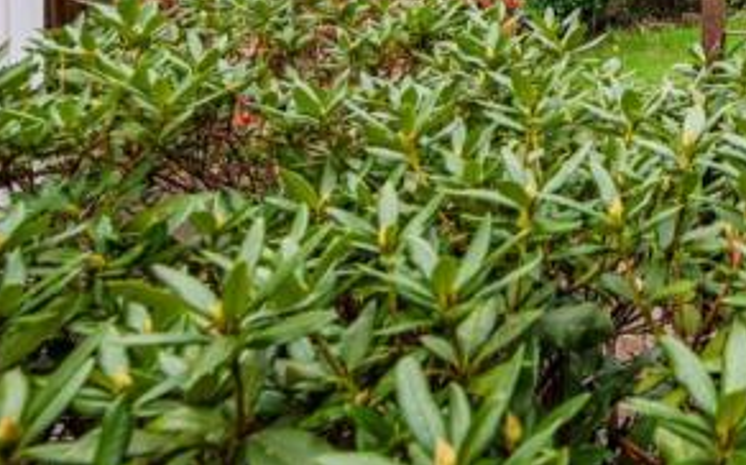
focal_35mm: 32
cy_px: -88
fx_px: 650
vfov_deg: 32.7
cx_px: 733
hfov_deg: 49.6
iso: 320
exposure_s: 1/125
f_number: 7.1
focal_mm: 14
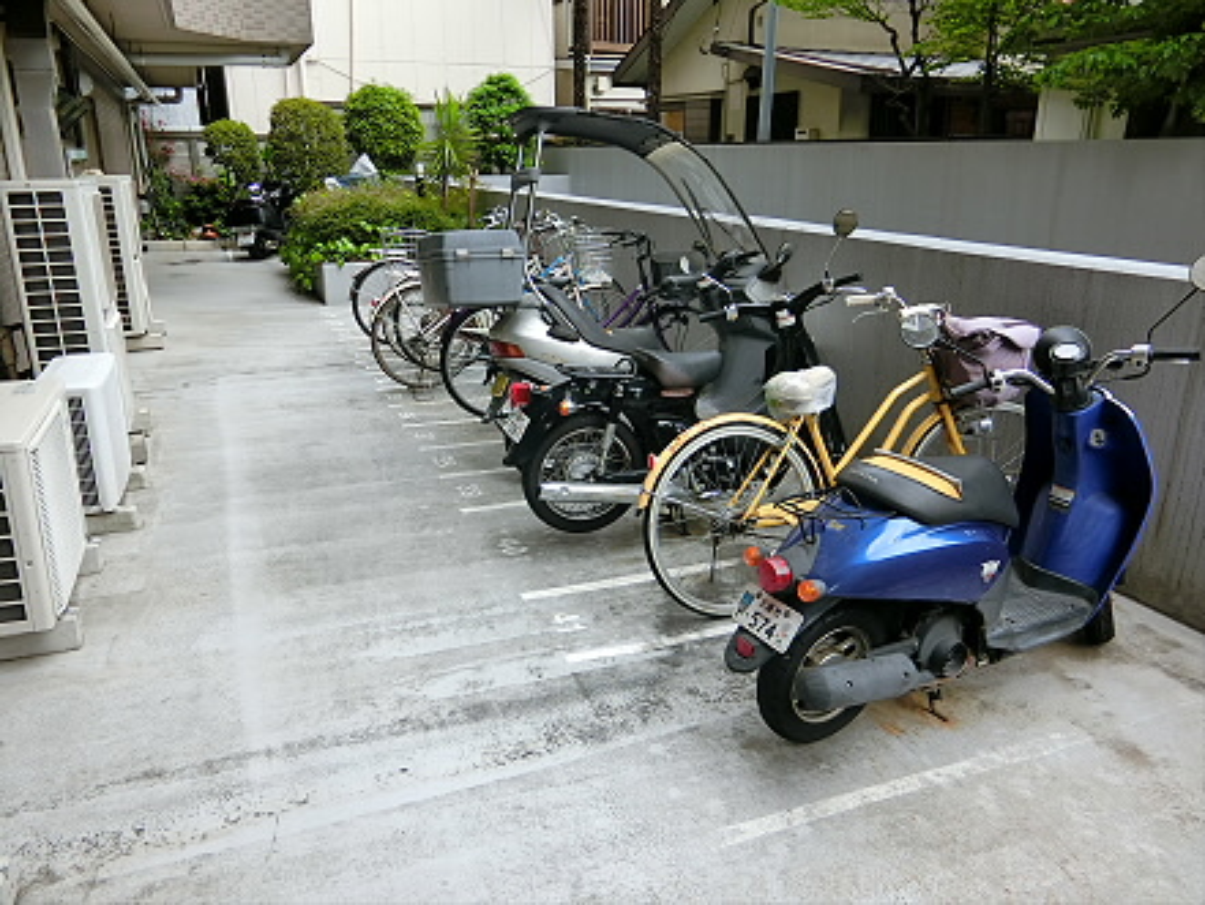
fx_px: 870
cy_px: 452
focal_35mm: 25
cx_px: 602
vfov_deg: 54.9
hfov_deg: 69.4
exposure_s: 1/125
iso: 100
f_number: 2.8
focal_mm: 5.4
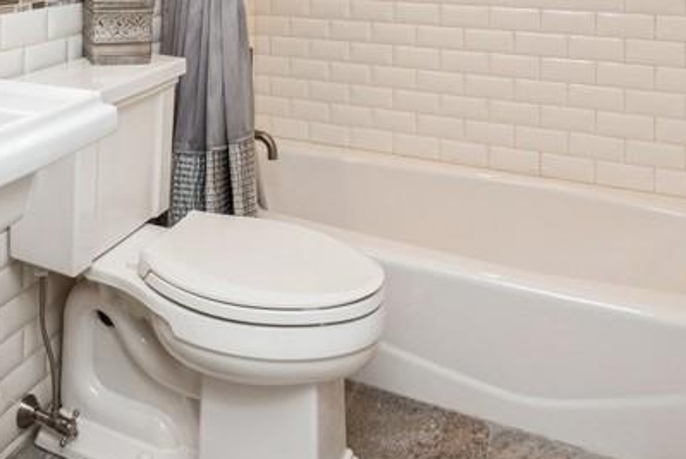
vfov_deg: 32.8
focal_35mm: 36
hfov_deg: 51.8
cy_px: -34
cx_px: 215
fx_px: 687
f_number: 9
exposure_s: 1/15
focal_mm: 16
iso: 200
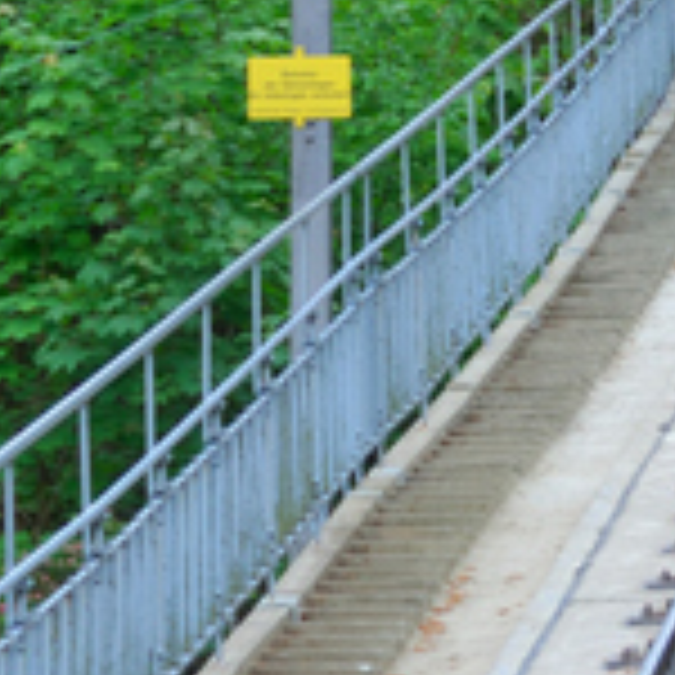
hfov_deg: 4.7
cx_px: 999
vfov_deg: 4.7
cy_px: -72
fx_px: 8163
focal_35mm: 370
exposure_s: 1/80
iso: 100
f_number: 5
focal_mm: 62
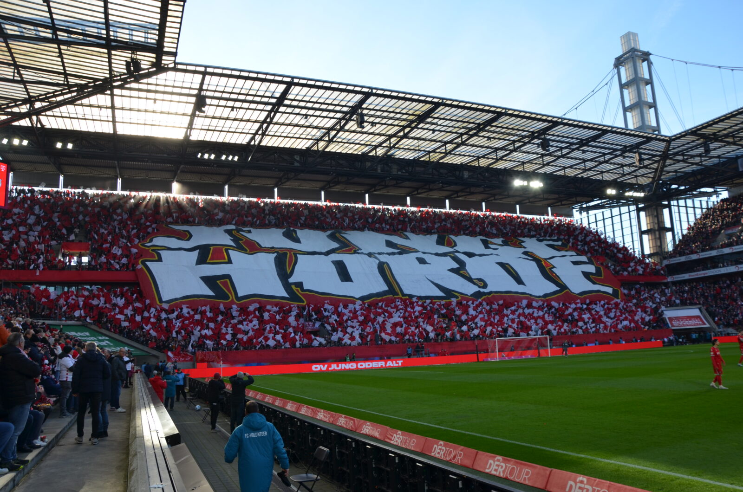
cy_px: 246
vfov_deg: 47.7
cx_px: 372
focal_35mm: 27
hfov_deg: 67.5
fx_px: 556
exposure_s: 1/250
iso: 200
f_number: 8
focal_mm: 18
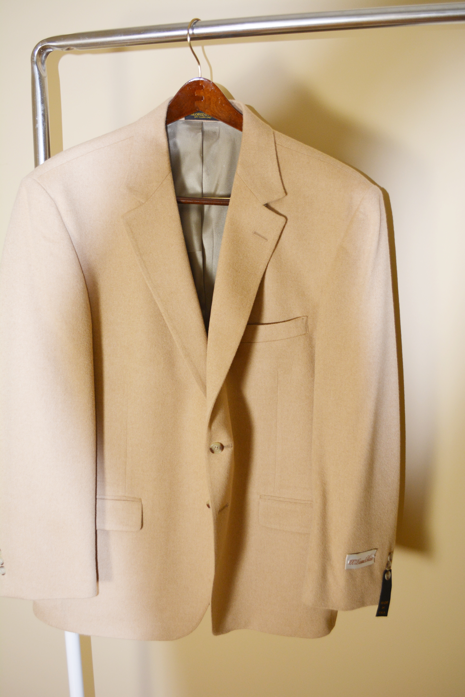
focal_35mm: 33
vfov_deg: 57.2
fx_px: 639
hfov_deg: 40.0
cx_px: 232
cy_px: 348
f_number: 3.8
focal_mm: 22
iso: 400
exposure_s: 1/80
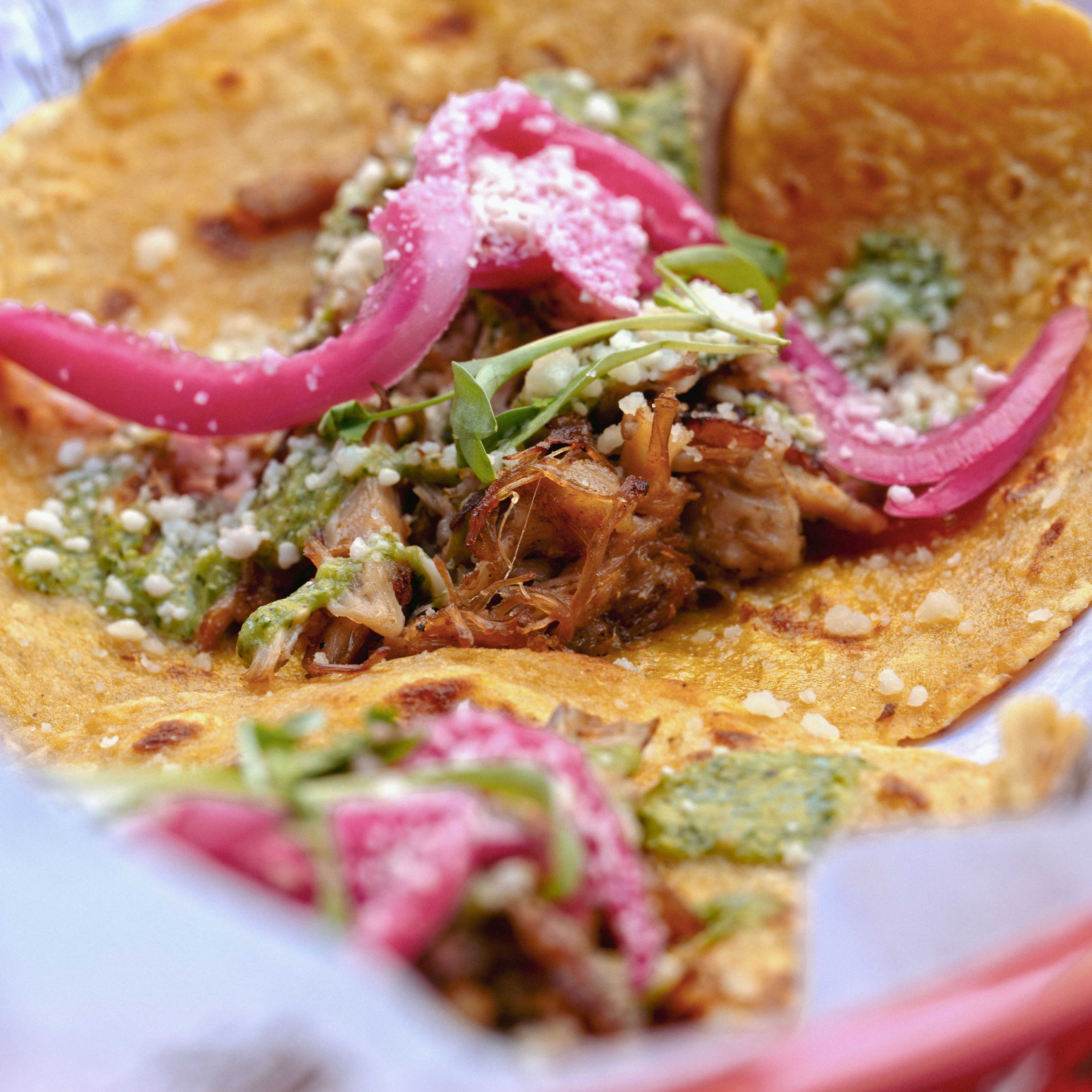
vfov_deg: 7.3
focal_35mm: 240
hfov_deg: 7.3
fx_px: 8566
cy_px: 378
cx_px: 546
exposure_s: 1/20
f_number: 9
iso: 125
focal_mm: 188
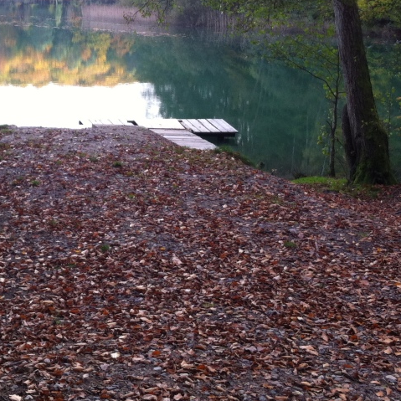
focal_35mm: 66
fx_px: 865
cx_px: 90
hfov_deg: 25.7
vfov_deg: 25.8
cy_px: 100
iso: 100
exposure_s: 1/60
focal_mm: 3.85
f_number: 2.8
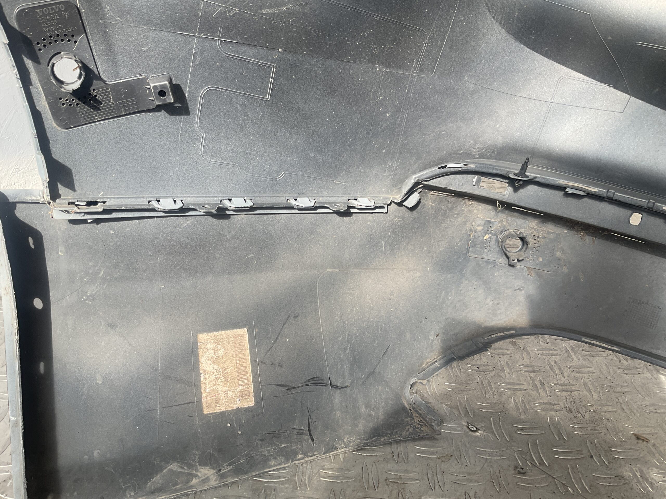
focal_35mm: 29
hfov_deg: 61.7
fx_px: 558
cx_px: 333
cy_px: 250
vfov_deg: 48.2
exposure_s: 1/383
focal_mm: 3
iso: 16
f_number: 1.8
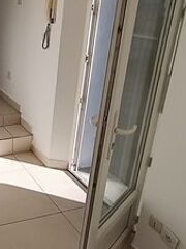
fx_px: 287
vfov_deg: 46.3
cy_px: 91
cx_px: -41
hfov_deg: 30.2
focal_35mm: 40
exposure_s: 1/392
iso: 50
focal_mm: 1.65
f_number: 2.2
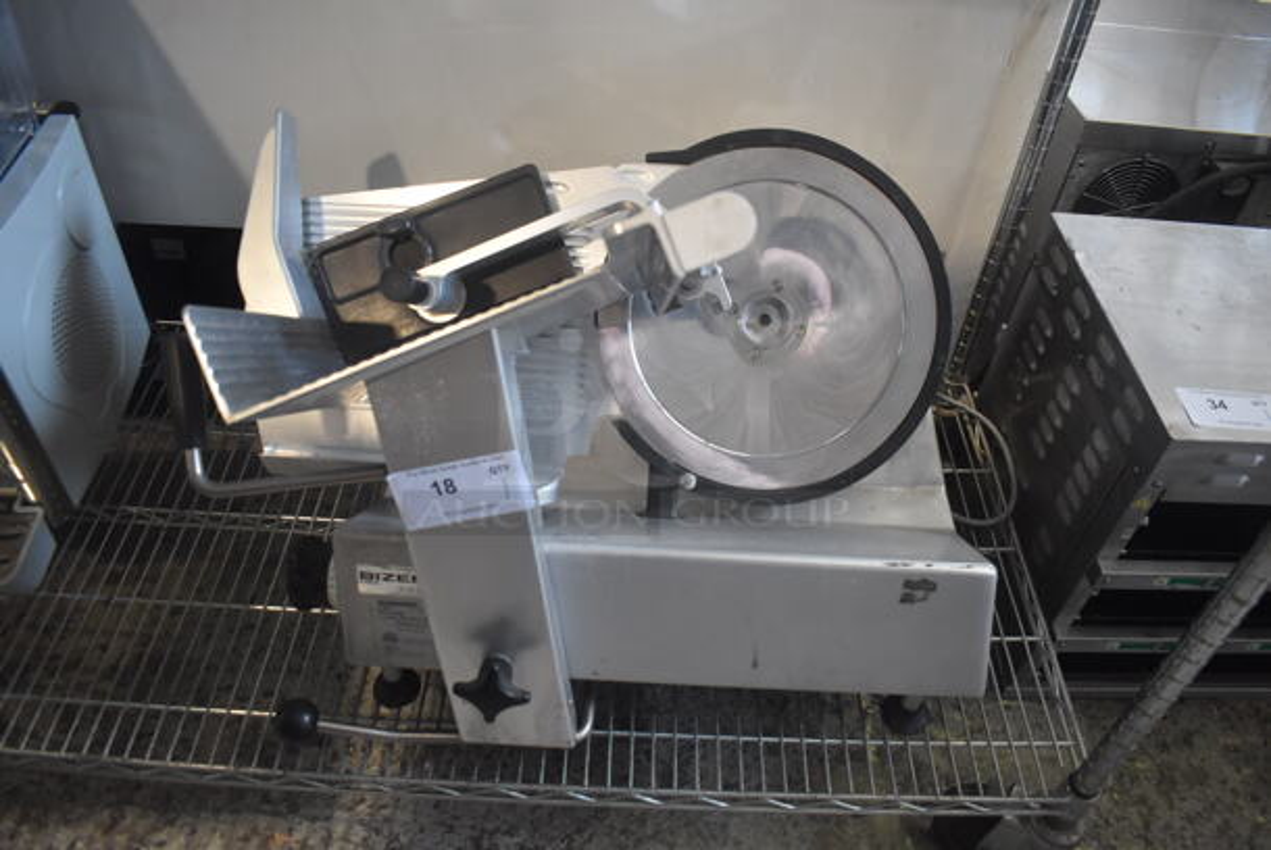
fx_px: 954
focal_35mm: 27
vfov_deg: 48.0
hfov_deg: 67.3
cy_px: 425
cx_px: 636
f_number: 3.5
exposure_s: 1/125
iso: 1600
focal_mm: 18
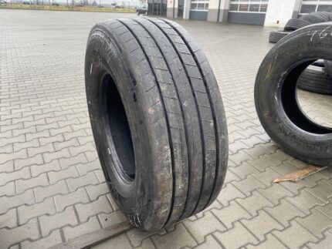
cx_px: 166
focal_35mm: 26
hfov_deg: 67.3
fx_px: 250
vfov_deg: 53.1
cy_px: 124
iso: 50
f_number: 1.8
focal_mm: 4.25
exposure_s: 1/122
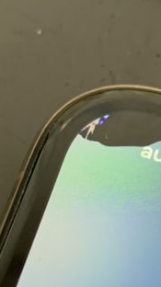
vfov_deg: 22.5
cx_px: 86
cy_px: 240
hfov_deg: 13.0
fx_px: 707
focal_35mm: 93
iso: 250
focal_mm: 4.25
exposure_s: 1/60
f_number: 1.8
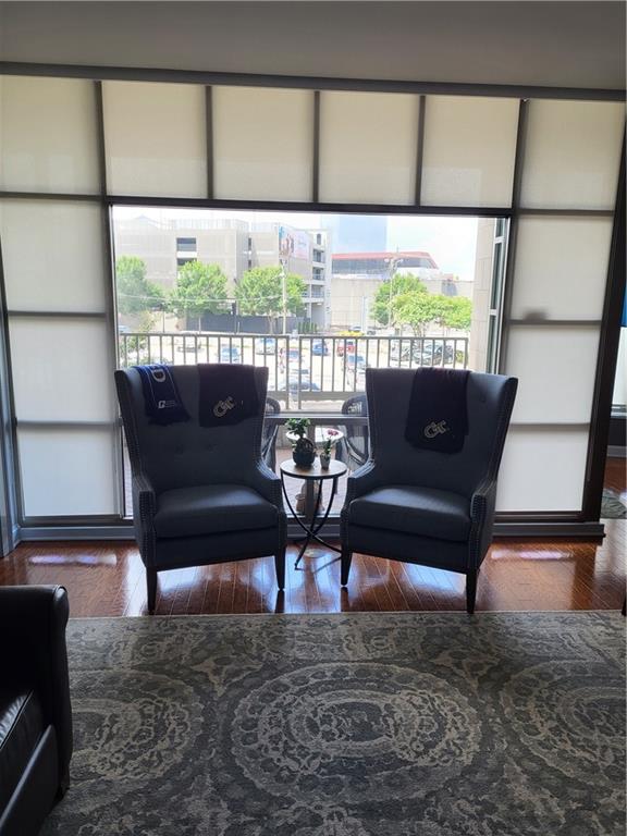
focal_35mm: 26
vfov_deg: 67.3
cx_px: 314
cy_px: 418
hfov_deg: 53.1
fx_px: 628
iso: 40
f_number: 1.8
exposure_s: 1/120
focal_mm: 5.4
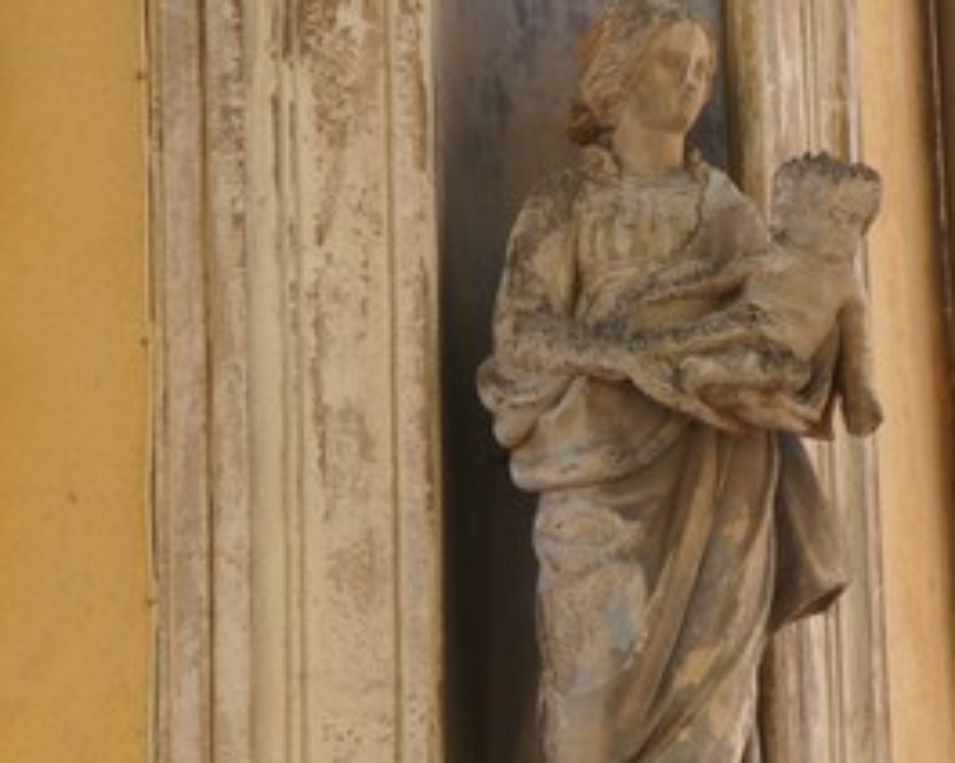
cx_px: 673
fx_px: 10397
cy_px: 541
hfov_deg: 5.3
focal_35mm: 368
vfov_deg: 4.2
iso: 200
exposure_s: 1/250
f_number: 6.3
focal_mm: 150
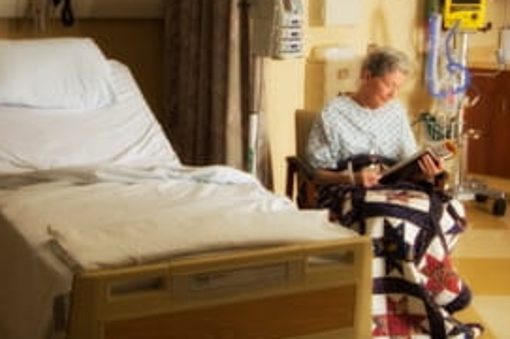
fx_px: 877
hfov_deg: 32.3
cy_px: 149
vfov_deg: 21.8
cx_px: 203
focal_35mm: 62
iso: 100
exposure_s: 1/200
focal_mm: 28
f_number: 5.6
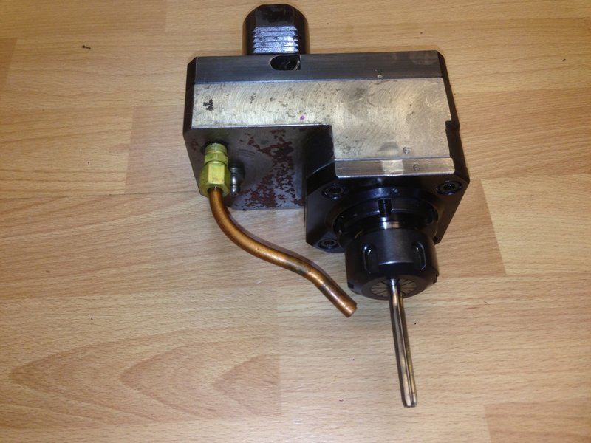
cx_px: 296
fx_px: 563
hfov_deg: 55.4
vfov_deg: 42.9
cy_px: 222
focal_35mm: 33
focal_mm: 4.13
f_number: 2.4
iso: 50
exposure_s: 1/54
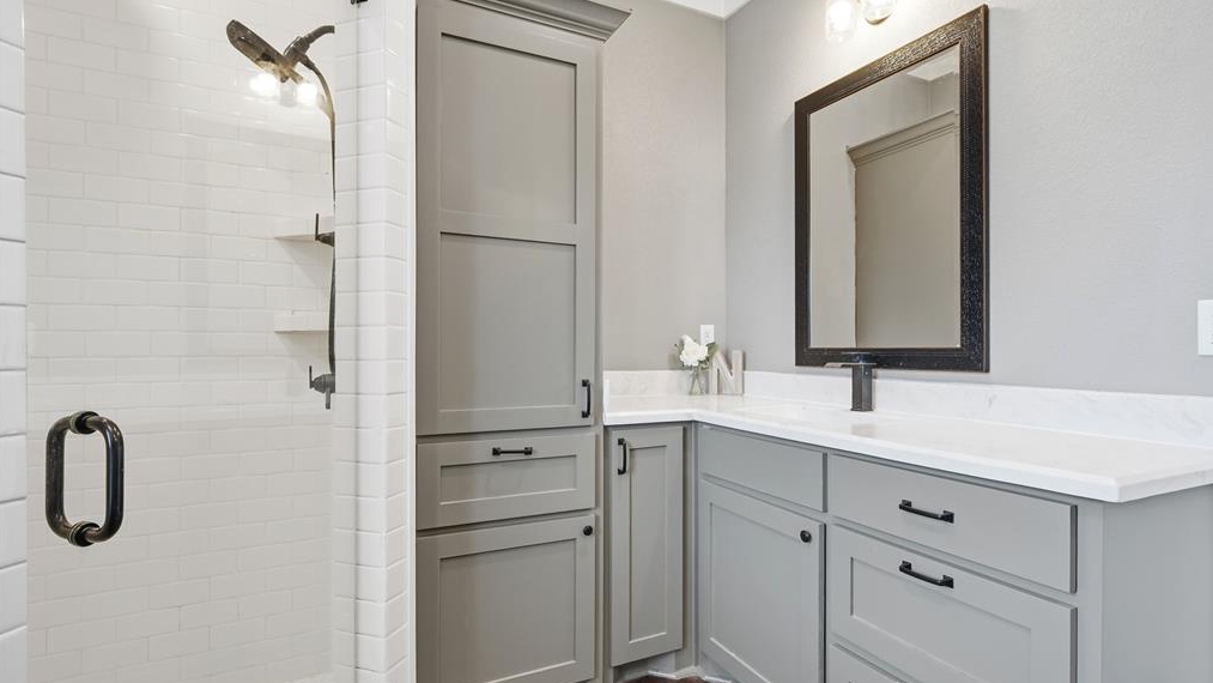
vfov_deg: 61.0
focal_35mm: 18
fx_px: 579
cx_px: 609
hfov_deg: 92.7
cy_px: 350
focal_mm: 17
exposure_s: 1/20
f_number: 8
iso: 160
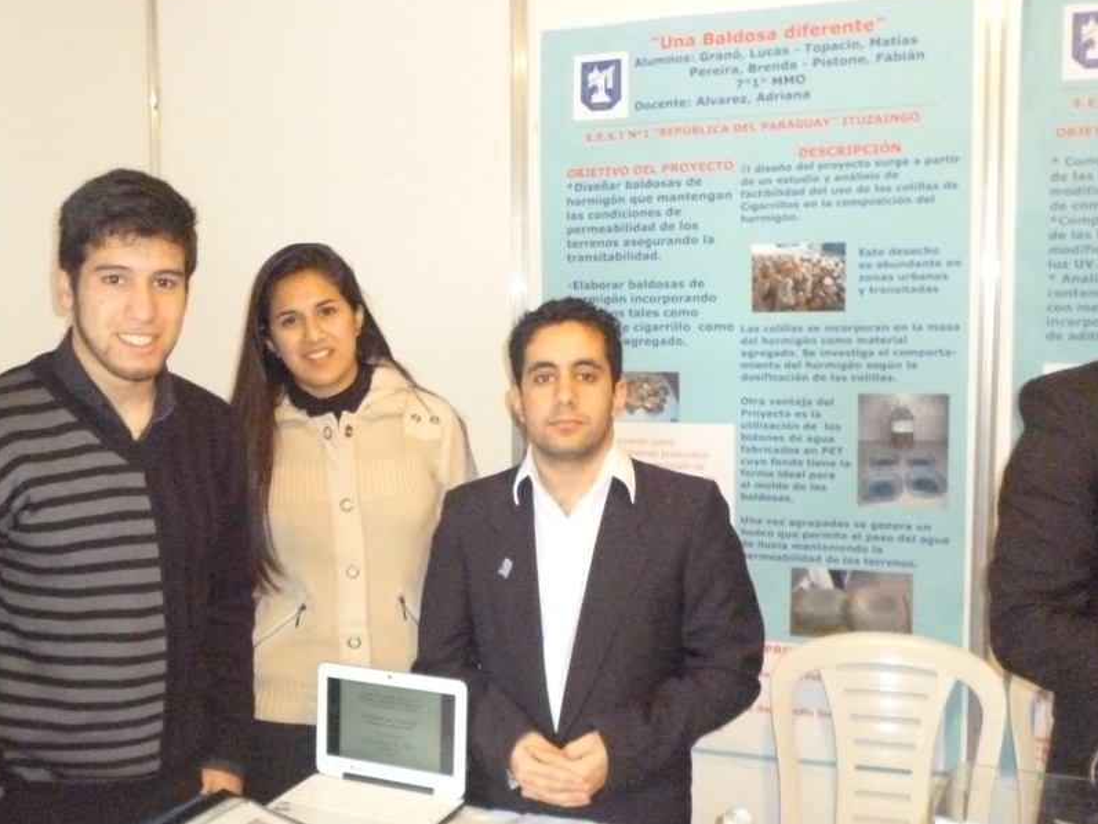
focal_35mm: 45
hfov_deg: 41.5
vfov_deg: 32.2
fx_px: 1427
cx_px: 361
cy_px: 449
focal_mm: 5
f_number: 3.1
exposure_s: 1/60
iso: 1000
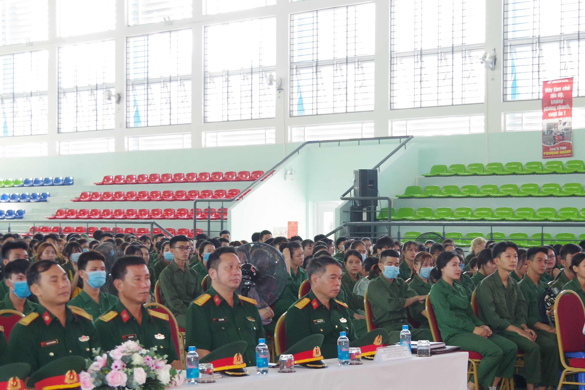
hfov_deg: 26.0
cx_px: 325
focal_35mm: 78
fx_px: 1267
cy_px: 241
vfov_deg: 17.5
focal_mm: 28
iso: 800
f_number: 5
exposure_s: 1/50
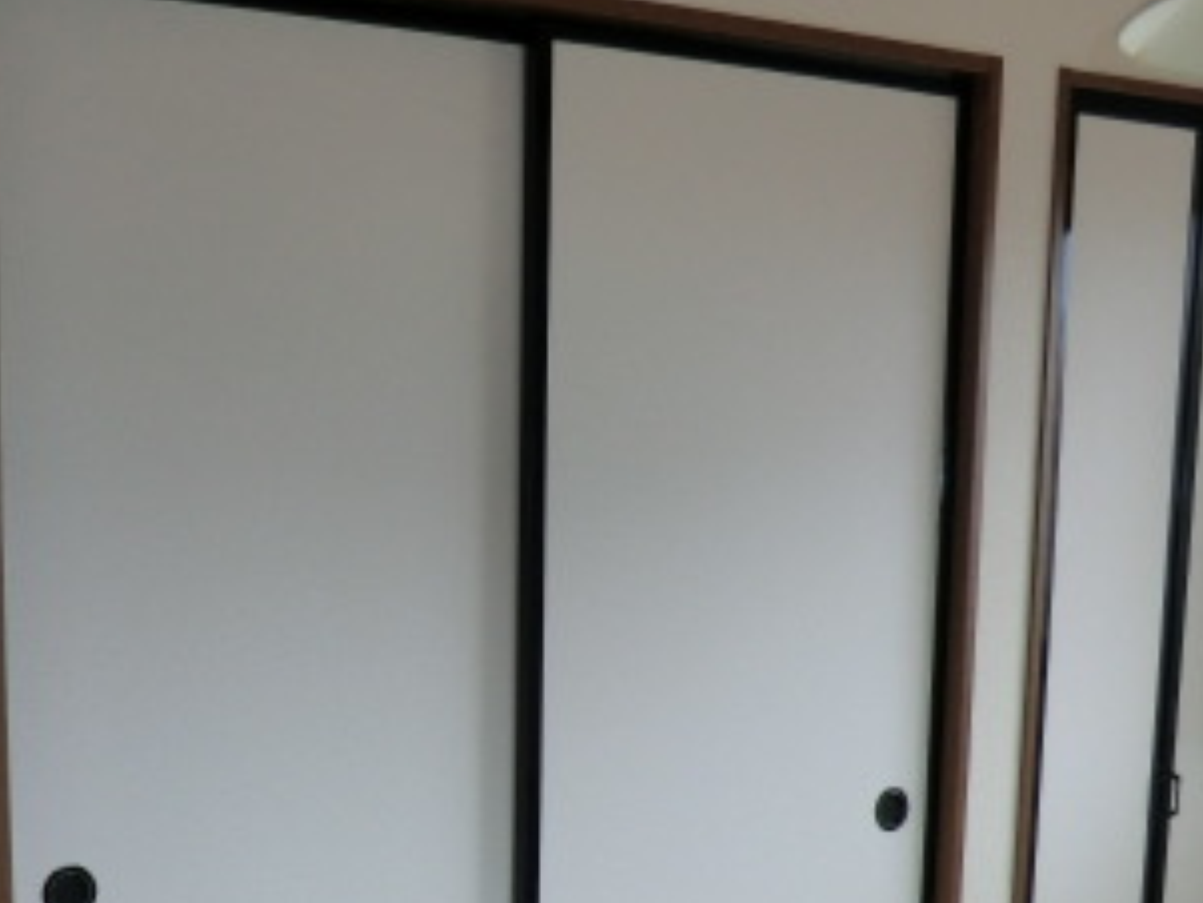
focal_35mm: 51
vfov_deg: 27.6
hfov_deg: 37.0
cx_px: 380
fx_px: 1773
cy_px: 799
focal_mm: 4.3
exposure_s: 1/80
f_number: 3.2
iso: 80
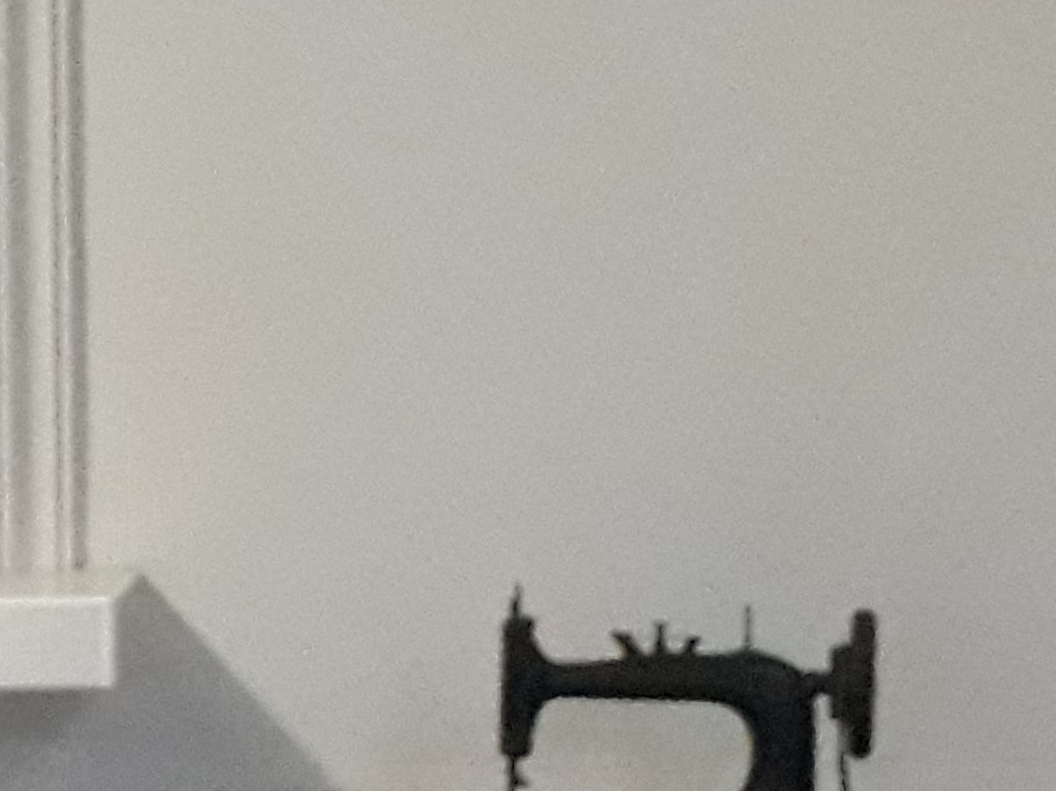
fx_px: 3721
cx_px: -1199
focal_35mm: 122
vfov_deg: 12.0
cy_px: 726
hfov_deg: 13.4
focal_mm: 3.6
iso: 640
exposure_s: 1/15
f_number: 1.9
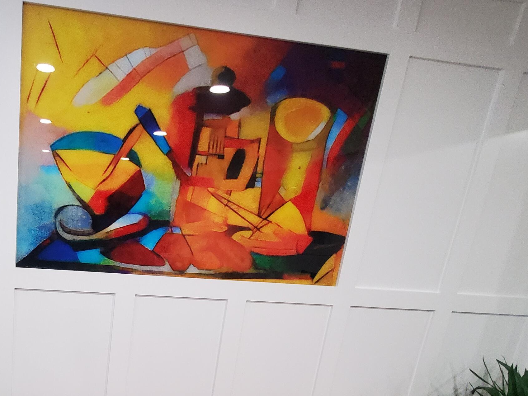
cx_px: 84
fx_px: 351
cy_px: 300
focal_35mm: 23
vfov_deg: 55.8
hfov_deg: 65.2
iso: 640
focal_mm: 1.8
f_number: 2.2
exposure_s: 1/60
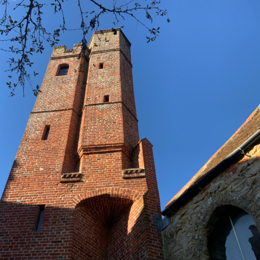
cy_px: 128
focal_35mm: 35
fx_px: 297
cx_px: 107
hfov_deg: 47.0
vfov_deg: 47.2
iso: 16
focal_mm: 3
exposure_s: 1/792
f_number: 1.8
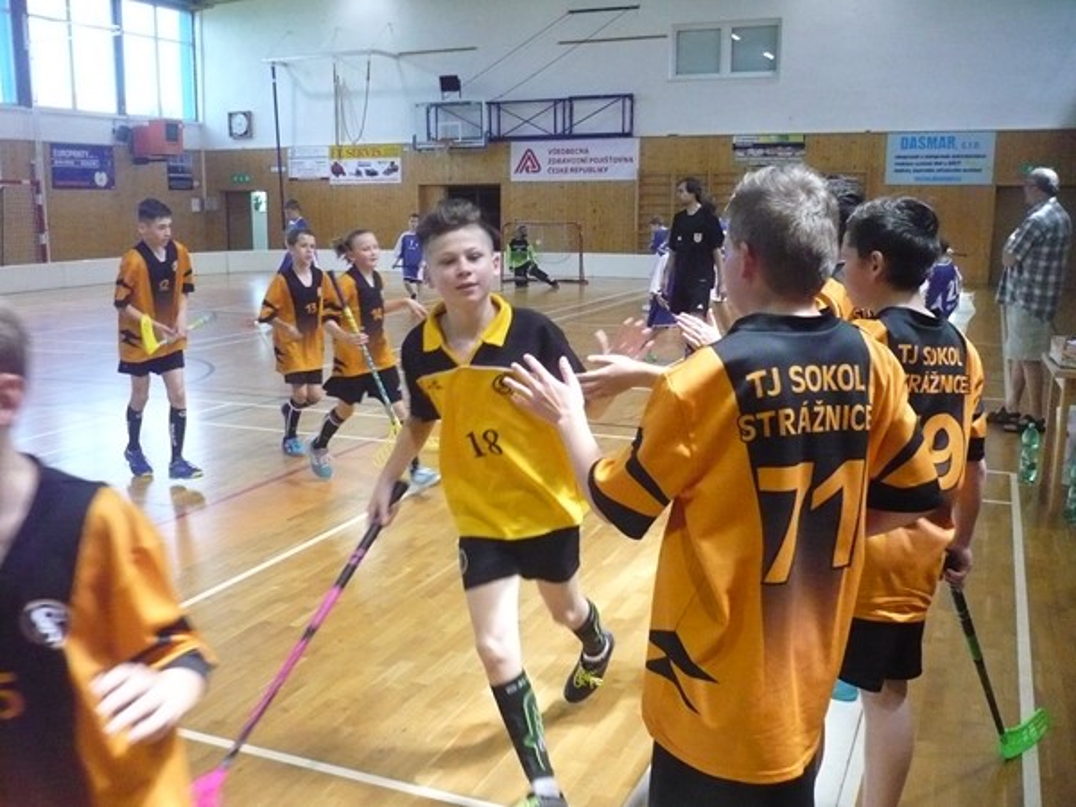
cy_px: 404
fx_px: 1119
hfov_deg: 51.4
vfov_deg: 39.7
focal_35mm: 36
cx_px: 538
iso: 800
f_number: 2.9
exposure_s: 1/100
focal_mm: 6
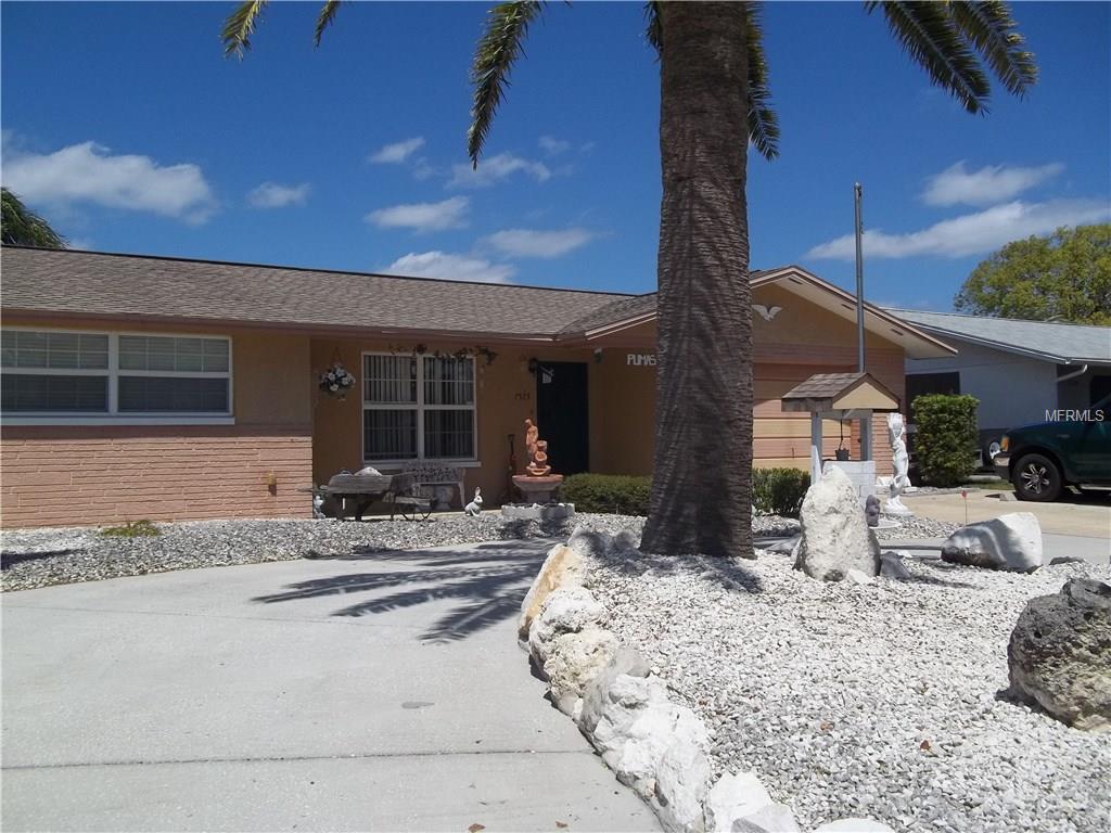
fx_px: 1027
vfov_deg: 44.2
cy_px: 416
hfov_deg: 56.8
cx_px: 556
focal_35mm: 32
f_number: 8.8
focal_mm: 5.7
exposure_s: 1/320
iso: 64
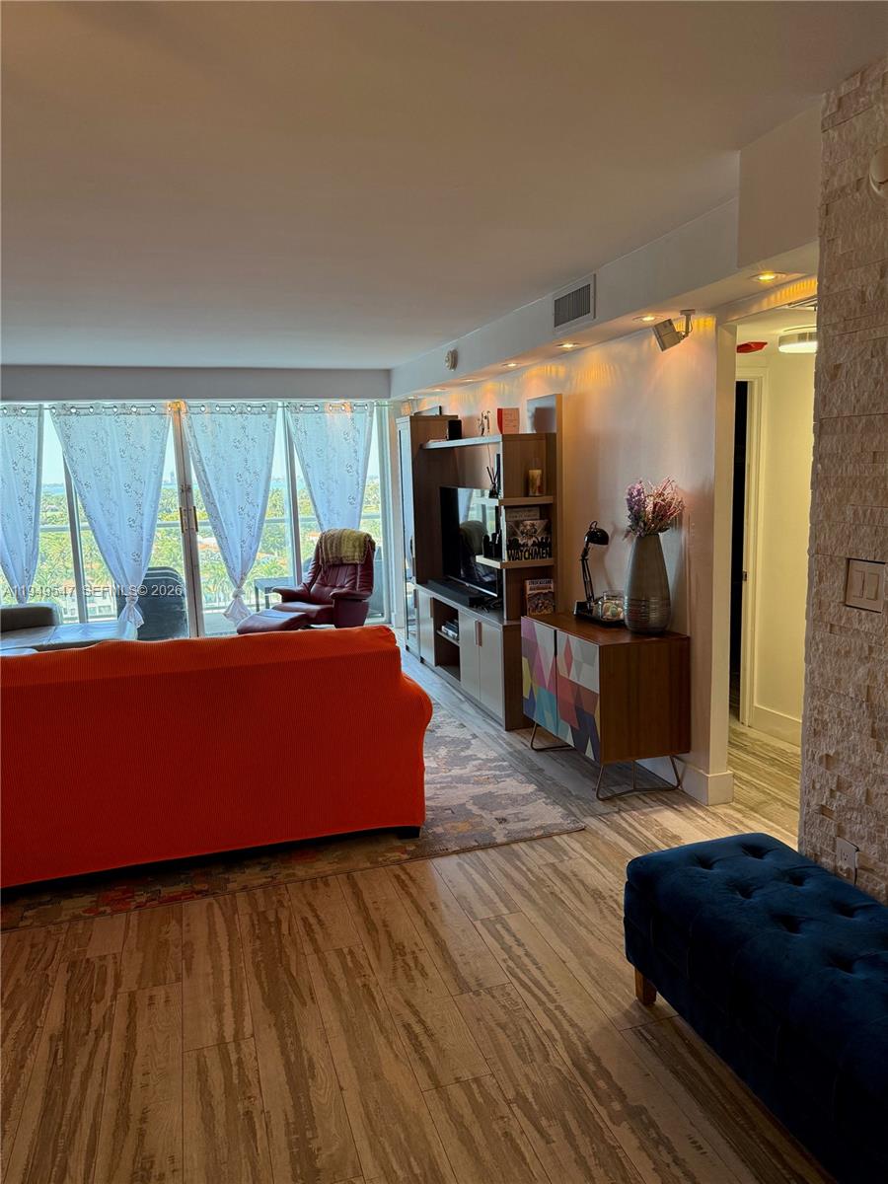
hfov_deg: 56.8
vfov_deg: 71.6
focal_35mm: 24
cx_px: 444
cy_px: 592
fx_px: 821
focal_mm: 6.76
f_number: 1.78
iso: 250
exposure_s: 1/120
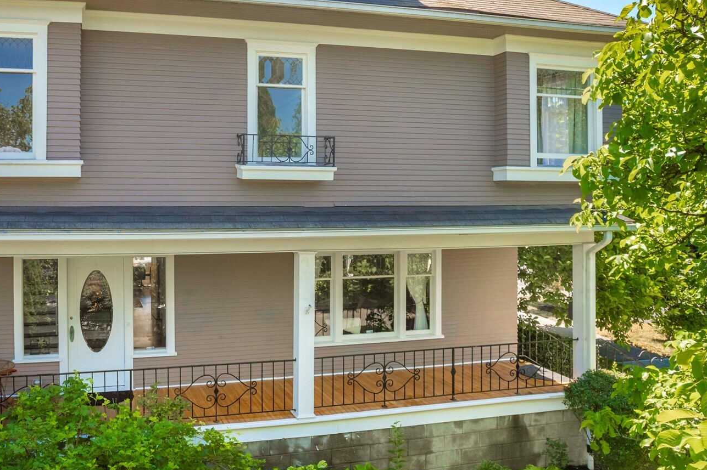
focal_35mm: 29
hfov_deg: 62.4
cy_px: 195
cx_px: 249
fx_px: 569
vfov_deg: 44.8
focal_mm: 8.38
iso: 100
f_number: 2.8
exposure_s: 1/640
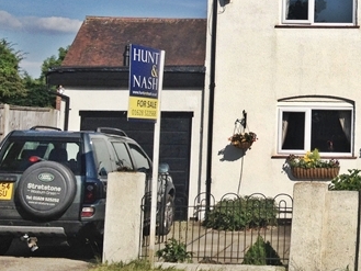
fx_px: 887
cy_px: 56
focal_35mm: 85
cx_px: 393
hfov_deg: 21.8
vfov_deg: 17.2
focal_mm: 4.28
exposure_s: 1/3953
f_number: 2.4
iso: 50
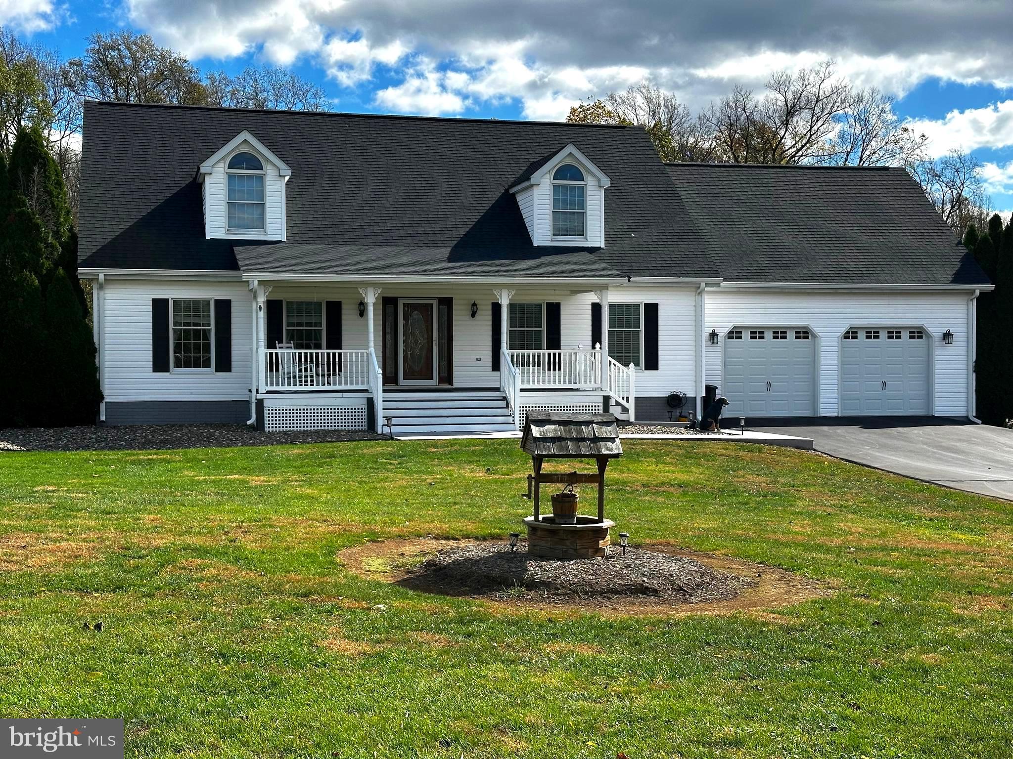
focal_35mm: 48
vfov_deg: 30.3
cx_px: 506
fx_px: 1405
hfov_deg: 39.7
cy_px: 380
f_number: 1.78
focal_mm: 6.86
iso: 64
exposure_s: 1/2890
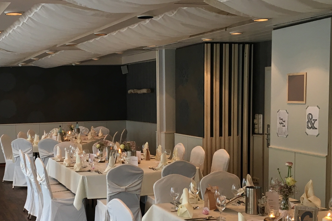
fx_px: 507
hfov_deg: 35.6
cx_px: 90
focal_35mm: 55
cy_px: 136
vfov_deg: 24.6
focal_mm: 4.15
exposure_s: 1/33
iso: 64
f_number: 2.2
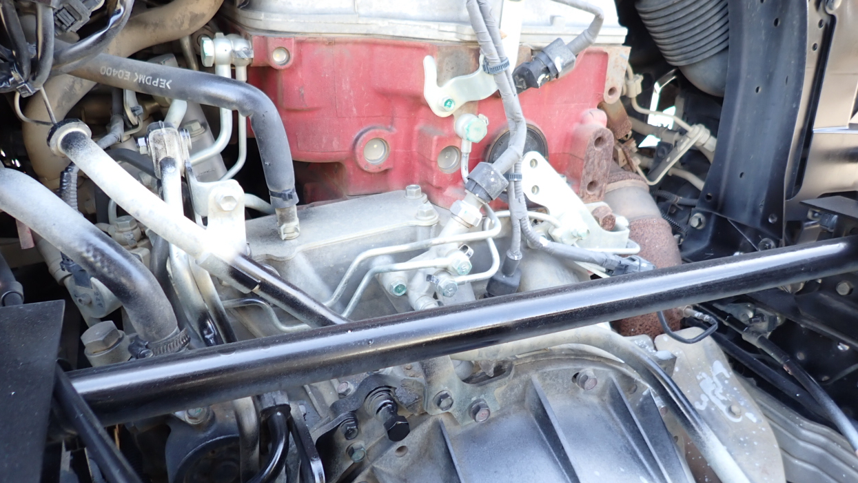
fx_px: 637
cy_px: 224
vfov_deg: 41.5
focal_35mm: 28
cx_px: 422
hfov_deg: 67.9
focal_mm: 4.5
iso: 100
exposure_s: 1/60
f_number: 2
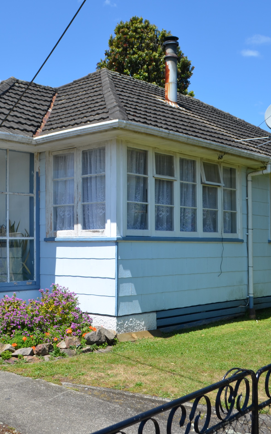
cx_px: 86
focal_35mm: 42
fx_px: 496
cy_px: 215
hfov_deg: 30.3
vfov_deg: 47.2
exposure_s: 1/250
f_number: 8
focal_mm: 18
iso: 100
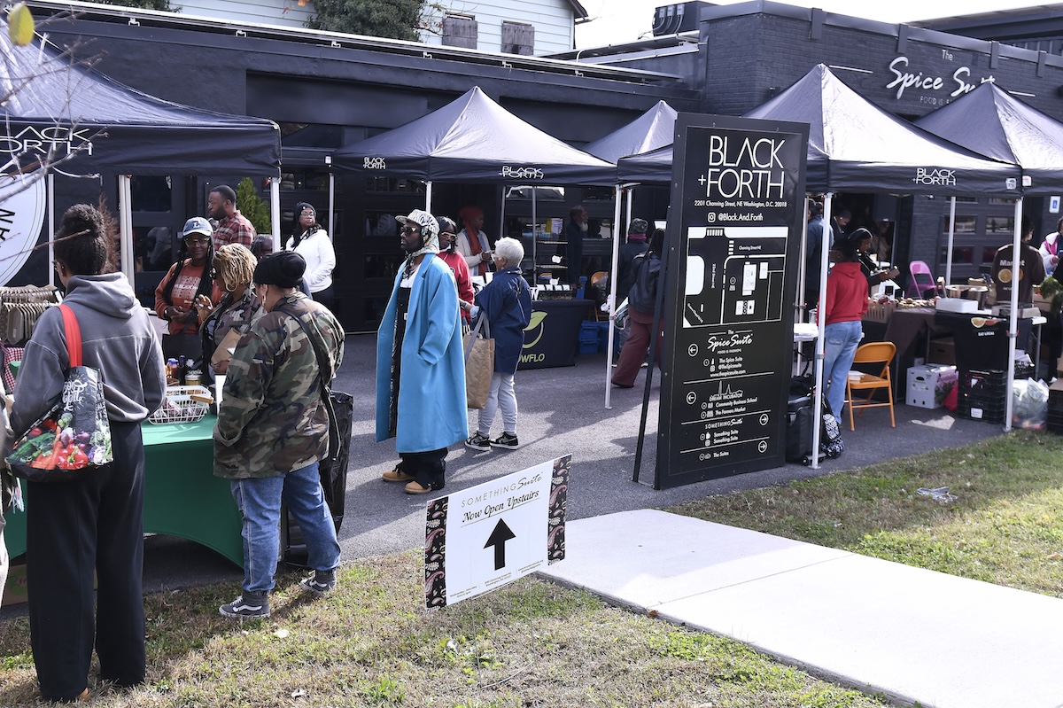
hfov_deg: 53.2
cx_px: 532
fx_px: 1063
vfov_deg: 36.8
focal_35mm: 36
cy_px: 354
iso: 400
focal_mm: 24
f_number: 2.8
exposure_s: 1/1600
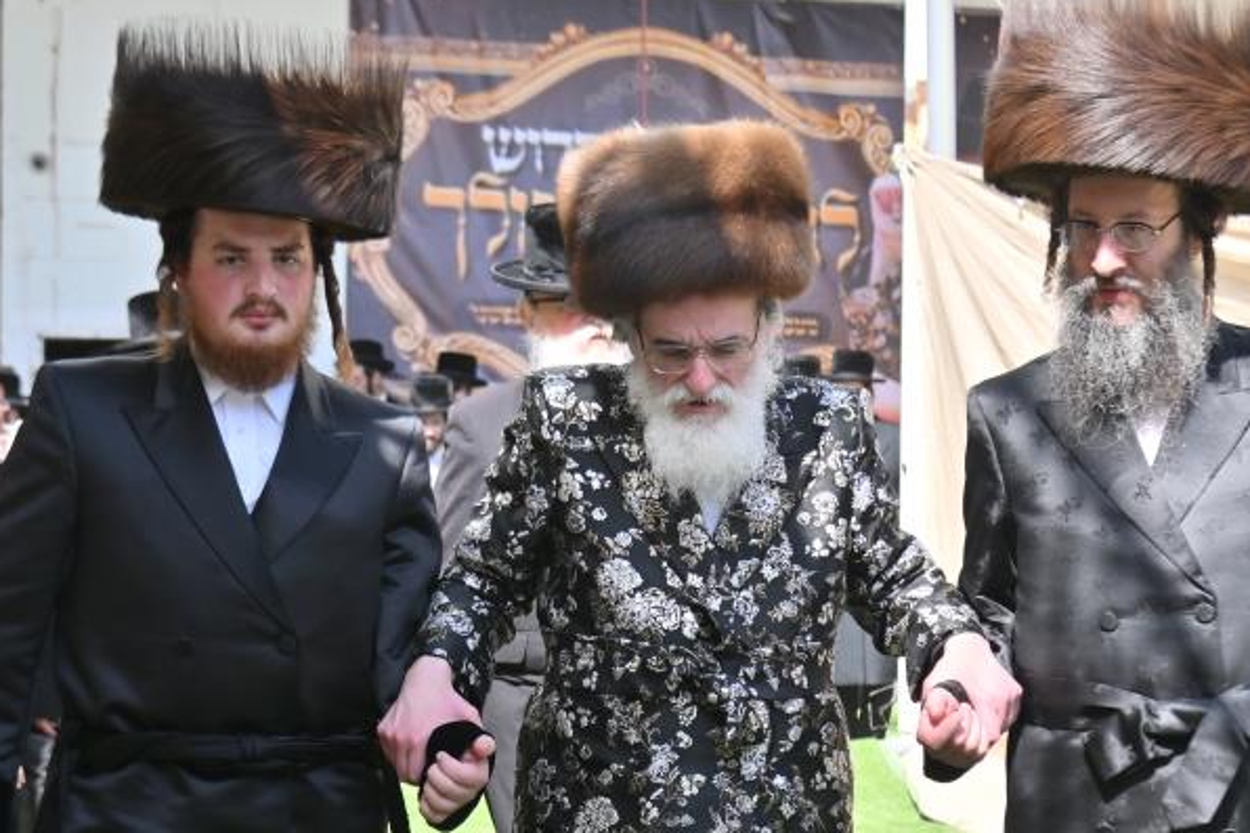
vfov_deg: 13.9
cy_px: 642
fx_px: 3402
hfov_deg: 20.8
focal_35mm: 98
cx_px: 698
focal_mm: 38
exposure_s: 1/400
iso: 64
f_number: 4
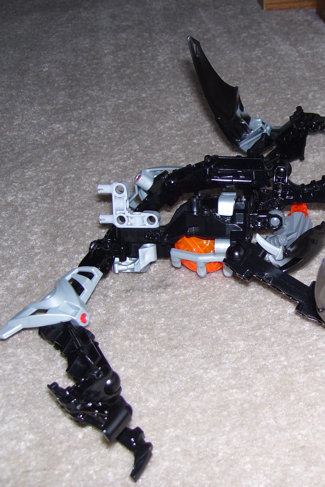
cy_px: 243
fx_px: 704
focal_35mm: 52
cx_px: 245
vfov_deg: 38.2
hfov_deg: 25.7
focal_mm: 6
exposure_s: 1/60
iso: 80
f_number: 2.7
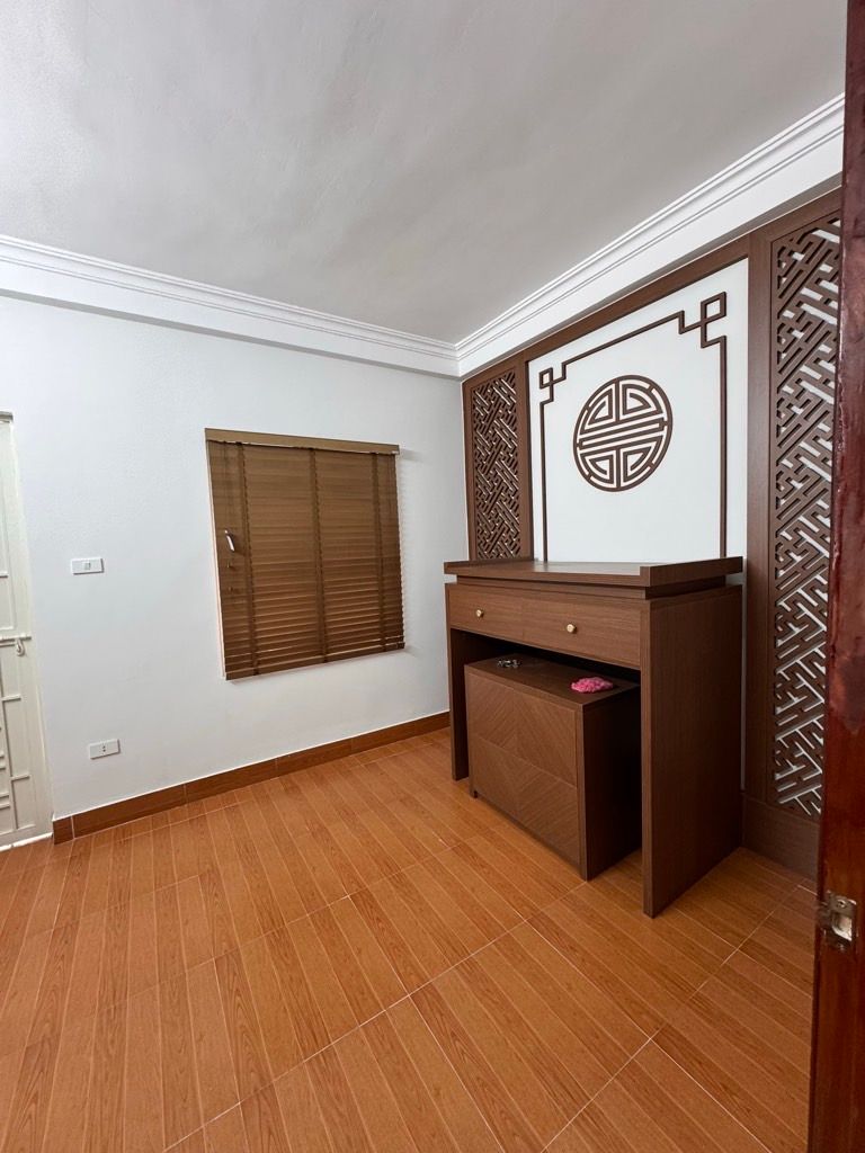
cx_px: 432
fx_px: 466
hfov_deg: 85.7
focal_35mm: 14
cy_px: 576
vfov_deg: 102.1
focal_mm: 2.22
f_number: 2.2
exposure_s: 1/50
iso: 200
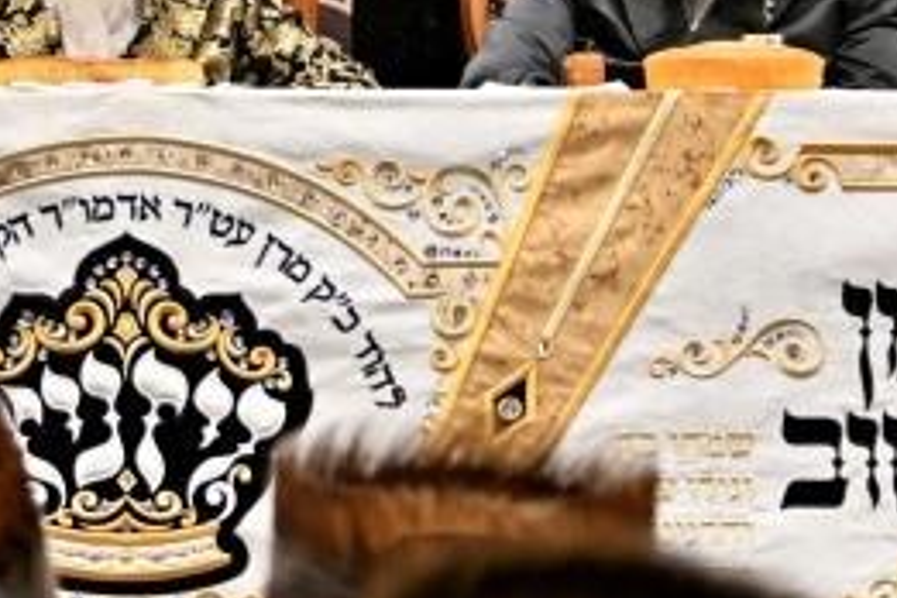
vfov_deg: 2.8
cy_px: -392
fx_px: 12034
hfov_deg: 4.3
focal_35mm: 483
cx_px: 127
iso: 250
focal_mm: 82
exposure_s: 1/250
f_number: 2.8
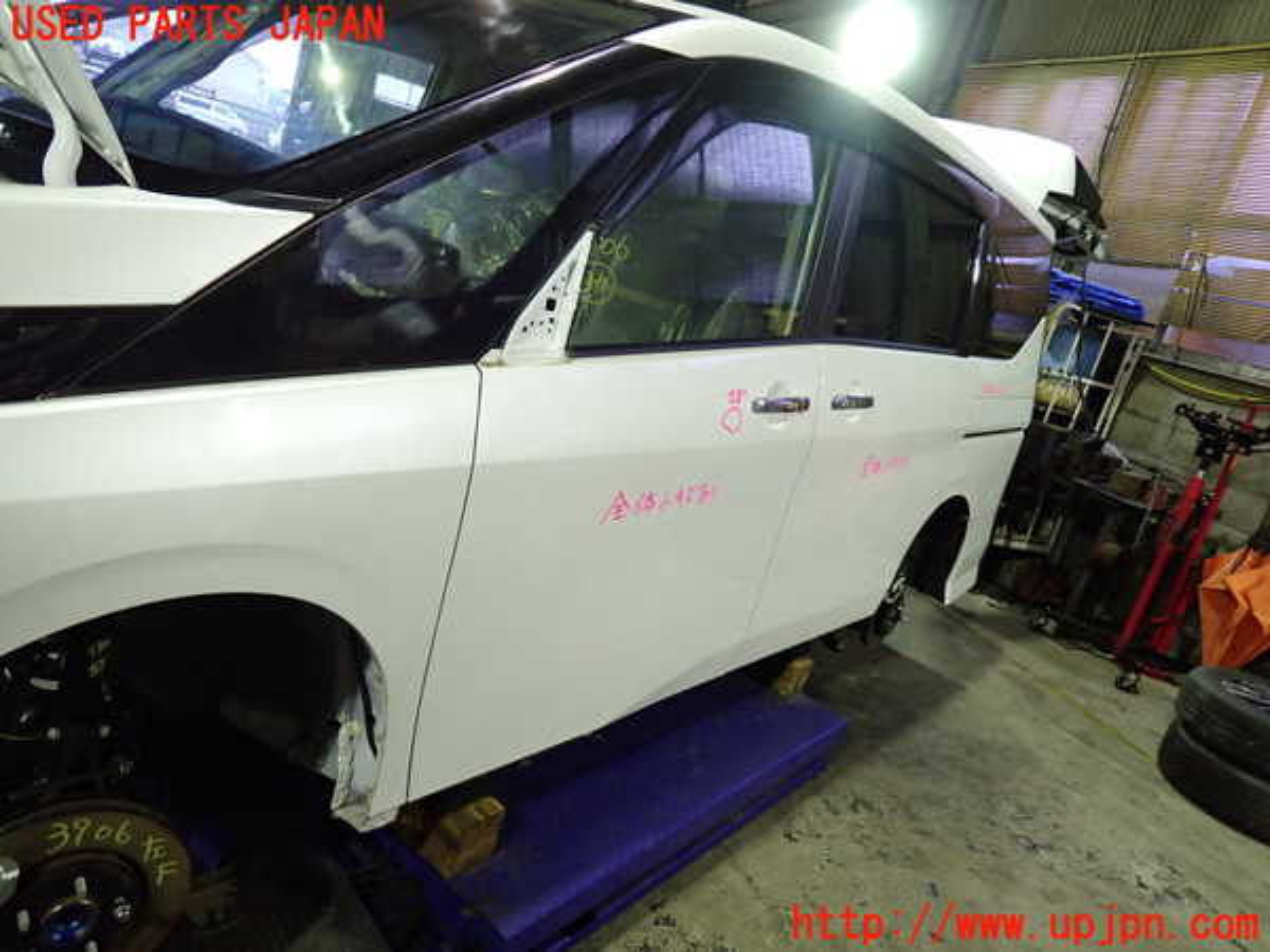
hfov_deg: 69.4
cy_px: 476
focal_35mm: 25
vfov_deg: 54.9
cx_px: 635
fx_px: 917
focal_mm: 4.5
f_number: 2
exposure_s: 1/30
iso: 400
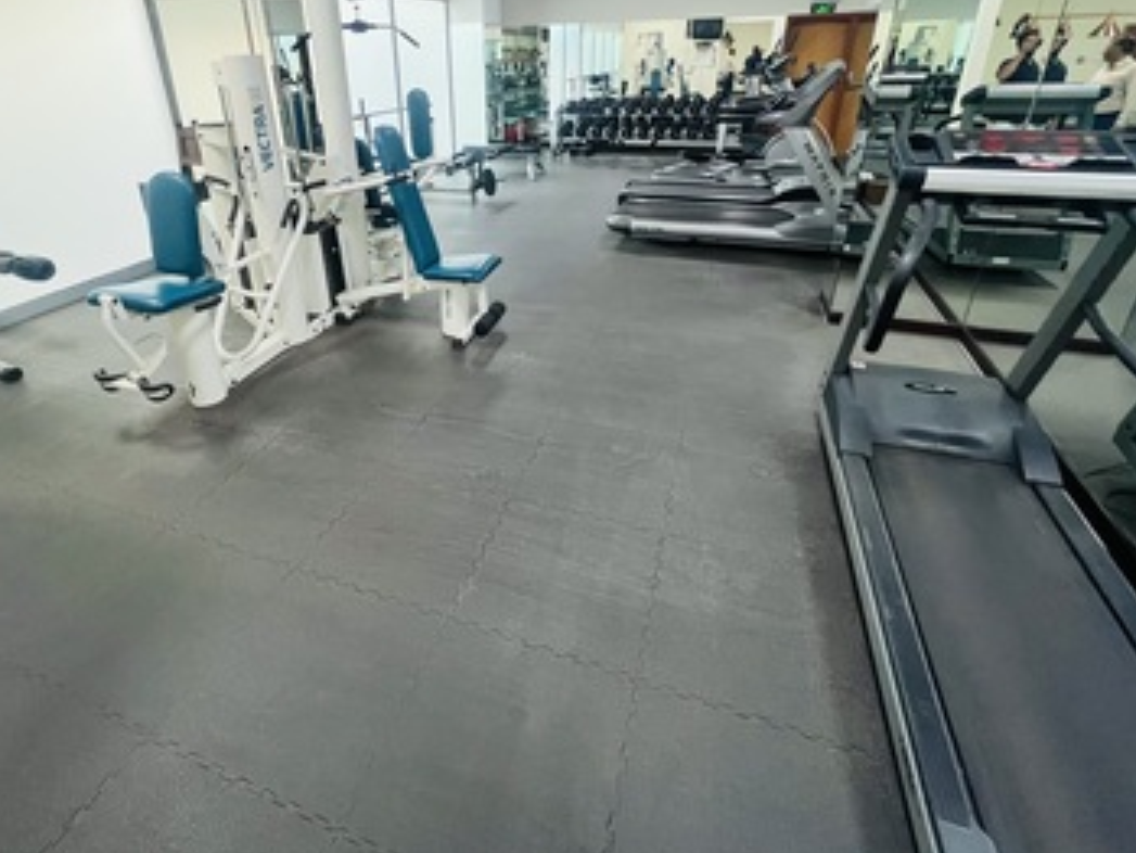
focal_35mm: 17
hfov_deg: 90.6
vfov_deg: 73.3
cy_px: 311
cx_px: 500
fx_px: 558
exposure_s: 1/60
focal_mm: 1.57
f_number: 1.8
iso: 640
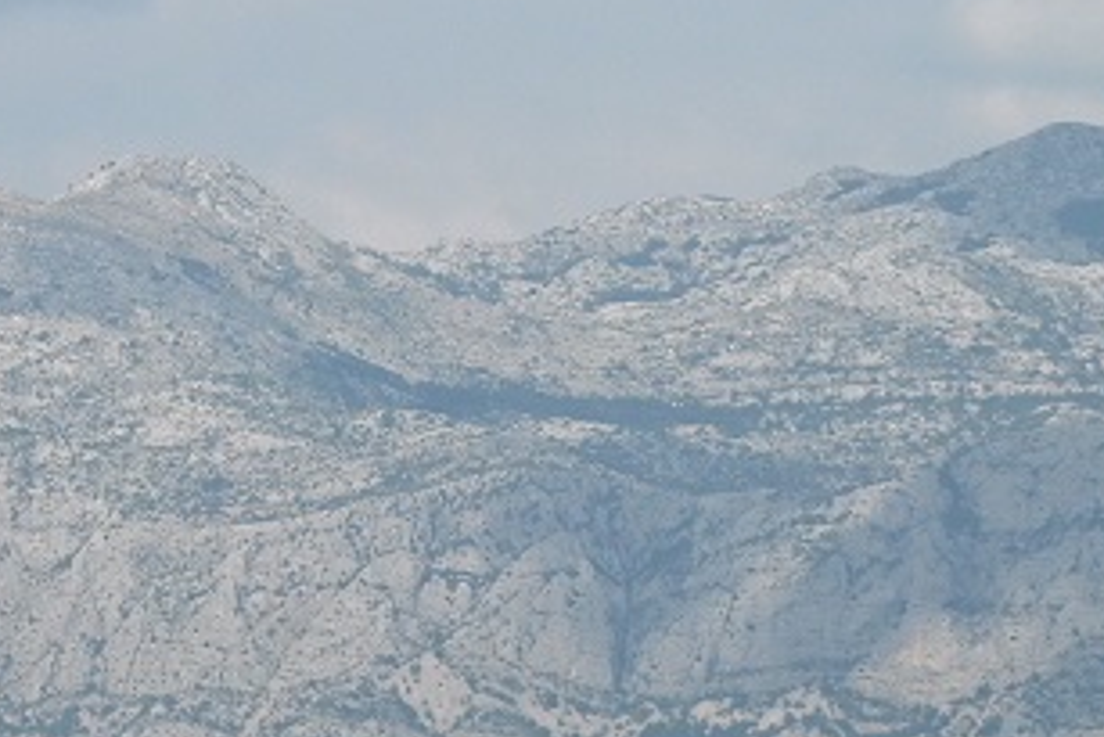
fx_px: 15861
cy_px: 200
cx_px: -302
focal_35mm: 517
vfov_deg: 2.7
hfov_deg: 4.0
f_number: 7.1
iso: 100
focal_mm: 122
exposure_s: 1/800
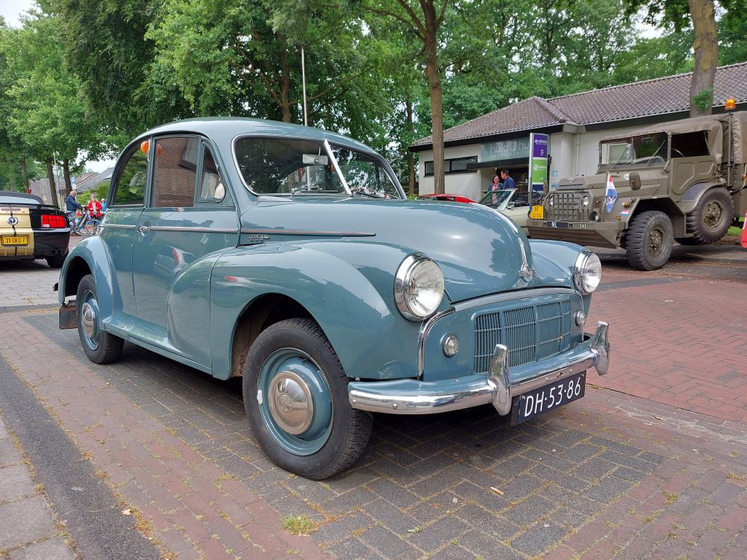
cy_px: 280
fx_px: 539
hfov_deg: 69.4
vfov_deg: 54.9
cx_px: 374
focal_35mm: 25
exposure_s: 1/191
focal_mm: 5.23
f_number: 1.8
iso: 25
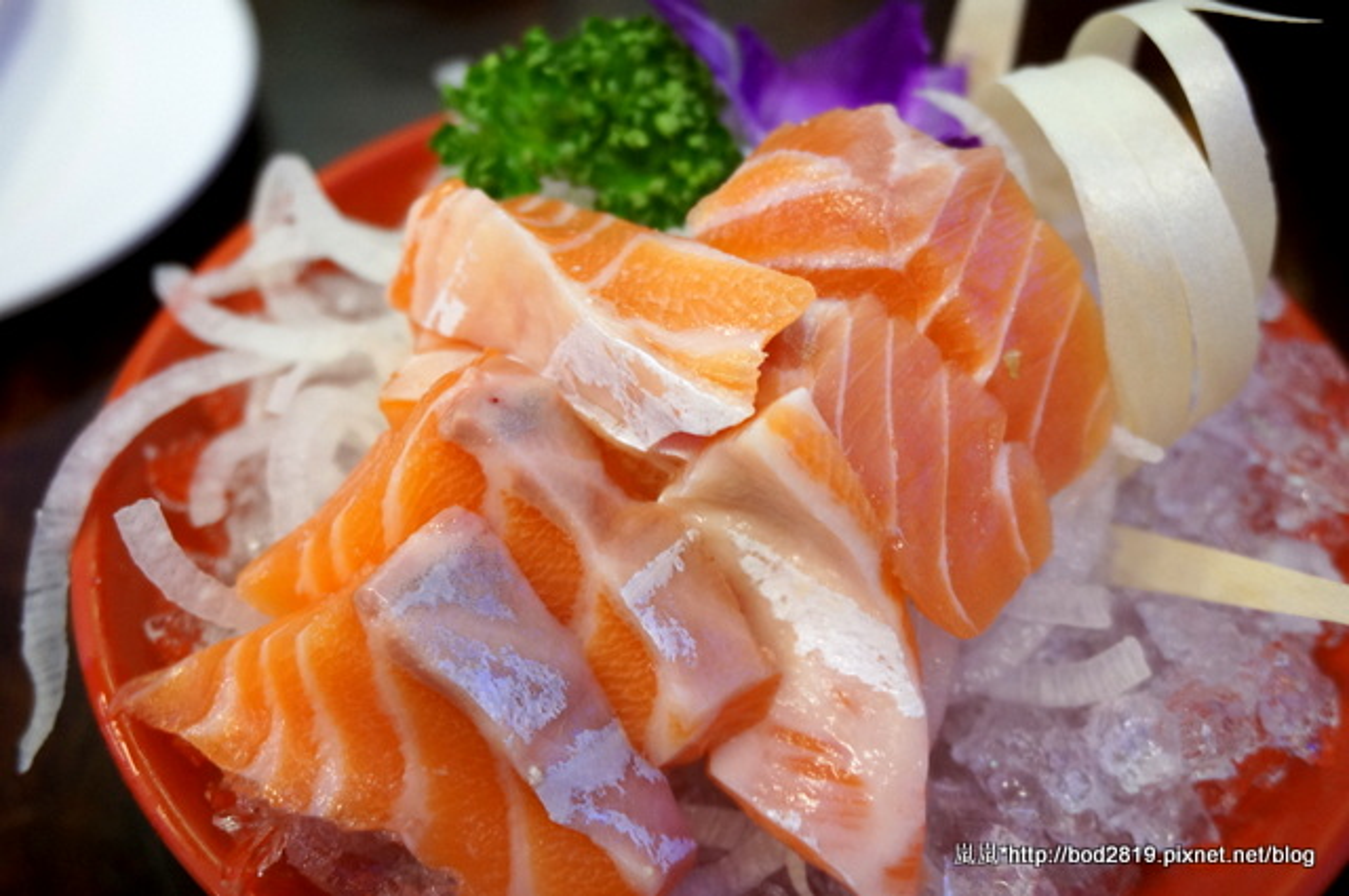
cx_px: 674
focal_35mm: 42
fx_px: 1572
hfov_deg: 46.5
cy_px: 448
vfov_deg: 31.8
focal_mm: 28
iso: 1250
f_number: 4.5
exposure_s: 1/60
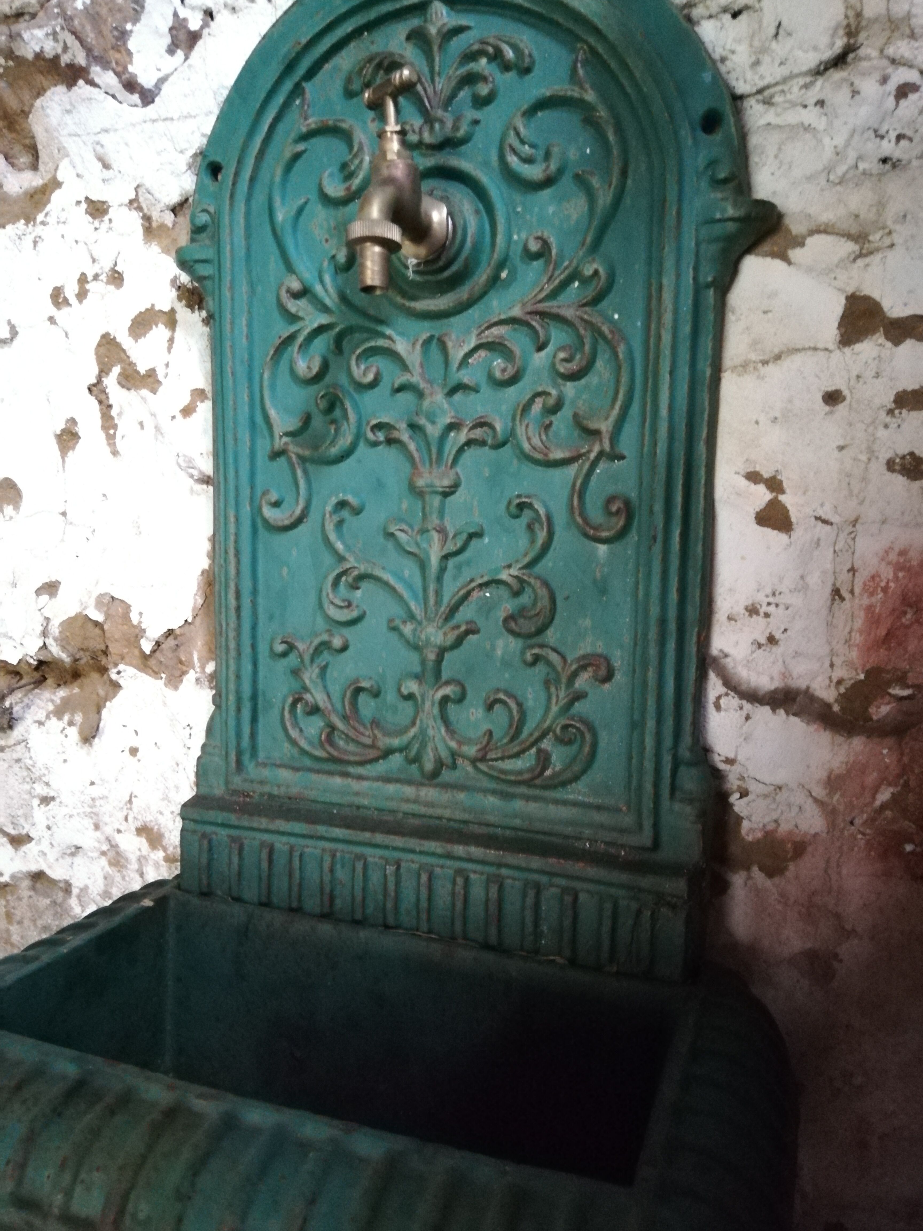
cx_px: 462
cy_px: 616
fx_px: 960
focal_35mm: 27
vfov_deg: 65.3
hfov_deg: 51.4
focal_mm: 3.81
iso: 2500
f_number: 2.2
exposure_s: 1/12.5
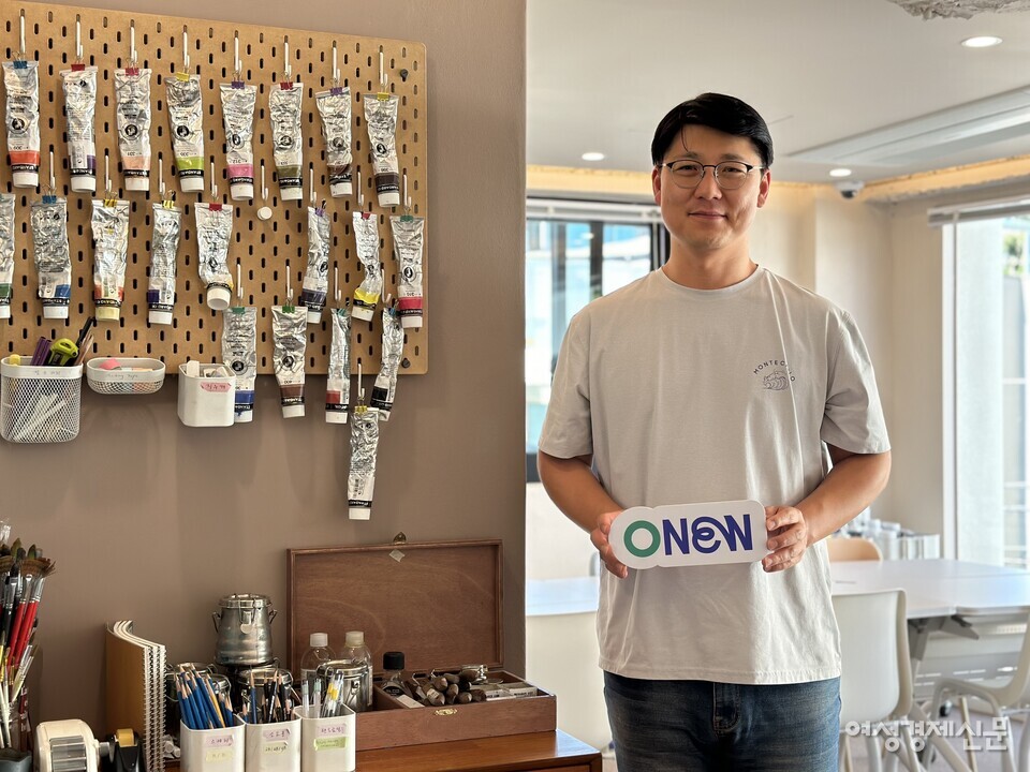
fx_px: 1428
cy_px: 386
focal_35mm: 48
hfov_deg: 39.7
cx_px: 515
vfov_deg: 30.3
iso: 80
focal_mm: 6.86
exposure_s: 1/242
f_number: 1.78
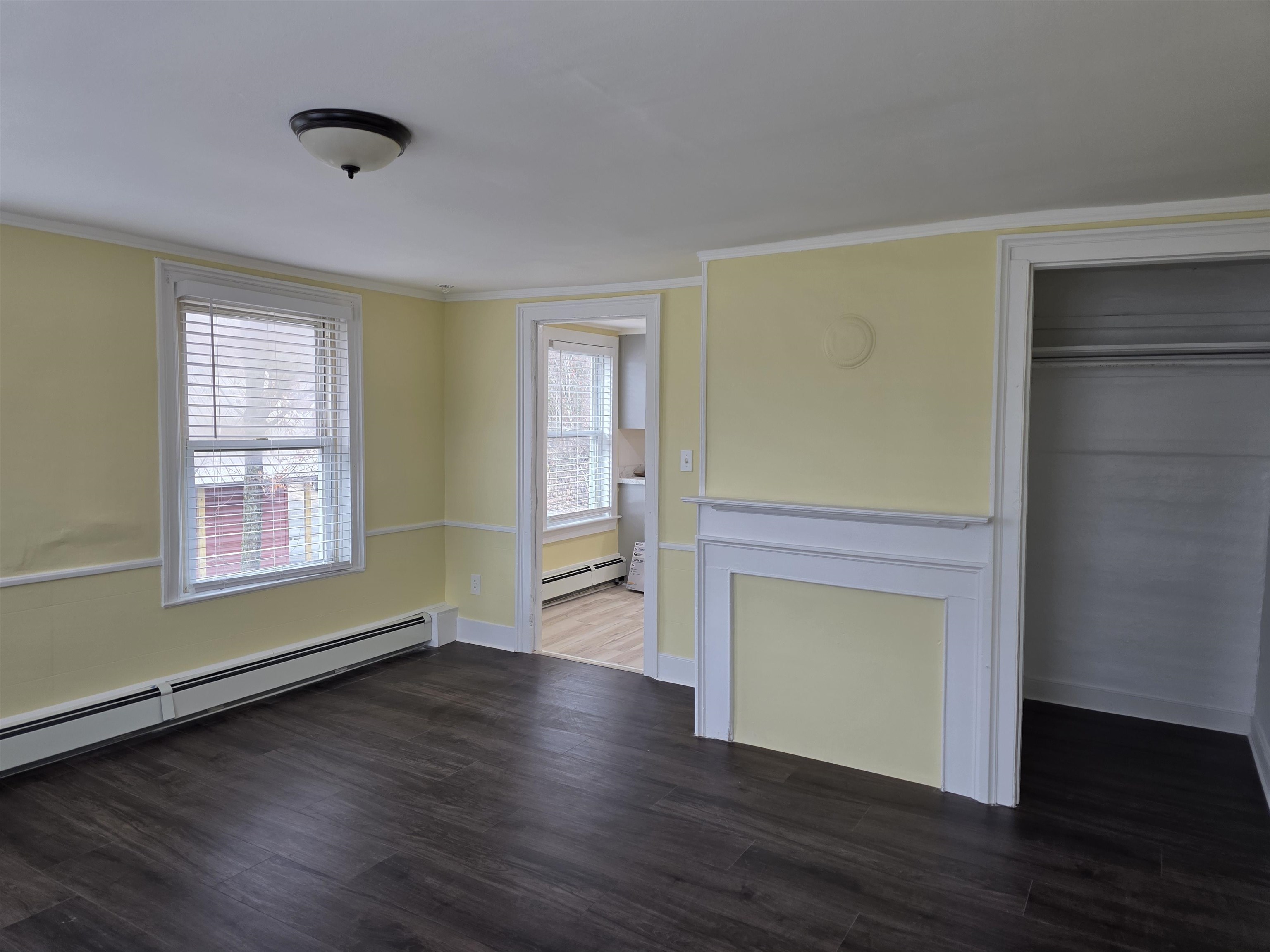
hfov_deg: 73.9
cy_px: 476
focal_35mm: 23
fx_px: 844
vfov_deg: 58.9
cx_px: 635
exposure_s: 1/120
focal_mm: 6.3
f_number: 1.7
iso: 100
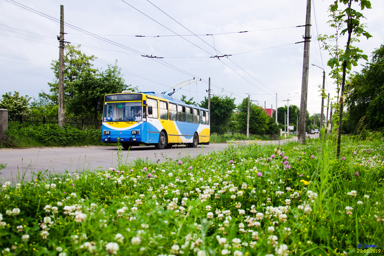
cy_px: 128
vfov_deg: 41.7
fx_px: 336
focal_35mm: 32
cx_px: 192
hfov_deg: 59.5
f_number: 3.8
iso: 100
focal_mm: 21
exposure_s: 1/400
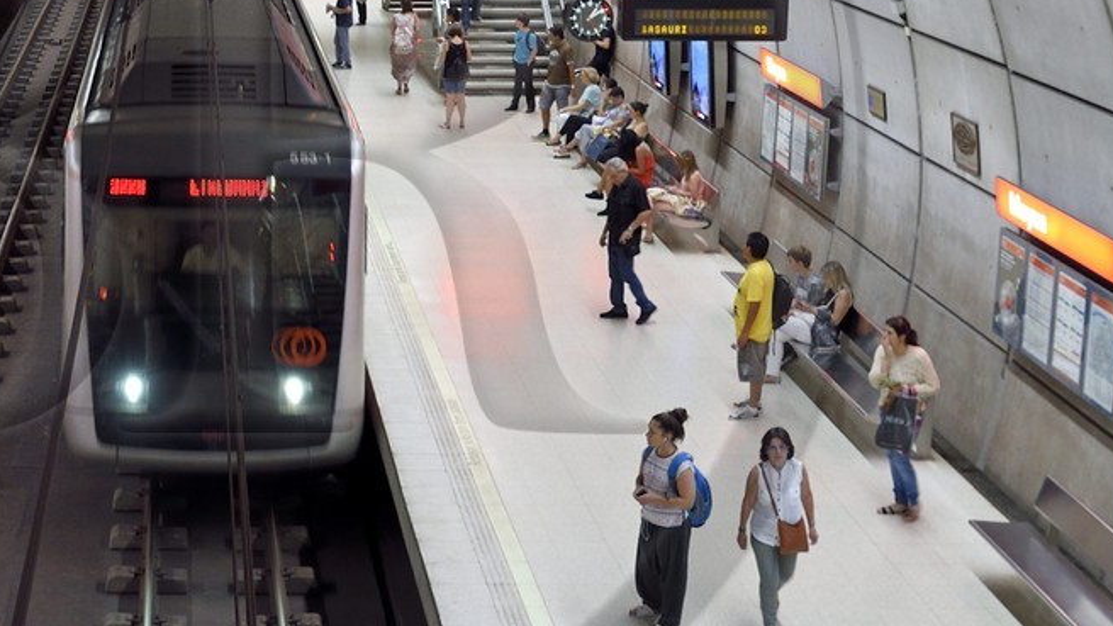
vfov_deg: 16.2
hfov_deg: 27.8
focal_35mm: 74
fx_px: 2184
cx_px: 158
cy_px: 158
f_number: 5
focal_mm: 29
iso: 800
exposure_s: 1/25
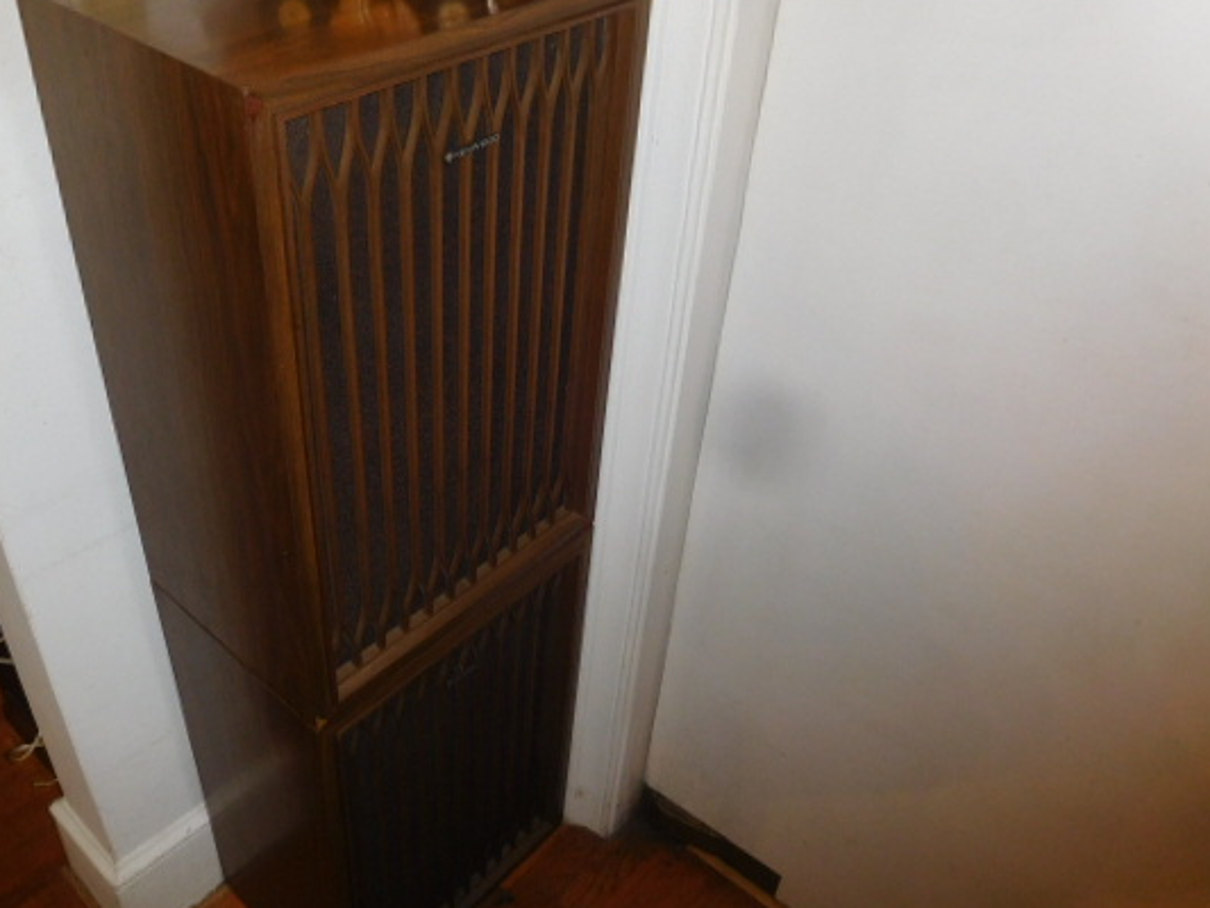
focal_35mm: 30
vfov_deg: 46.8
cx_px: 497
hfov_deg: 59.6
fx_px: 1049
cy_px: 422
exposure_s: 1/30
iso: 200
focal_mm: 4.5
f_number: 3.4
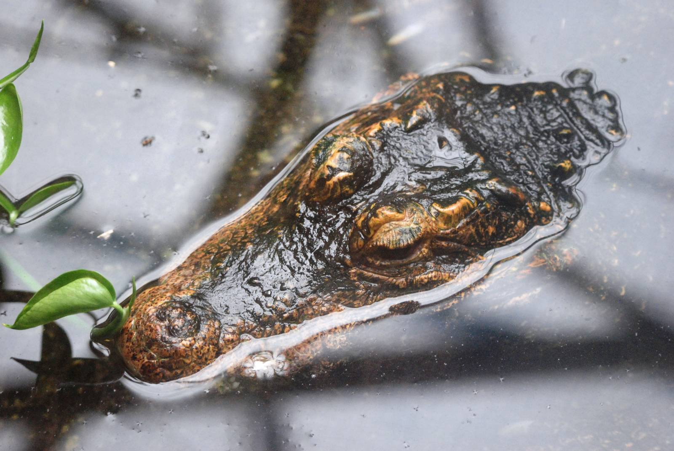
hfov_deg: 15.9
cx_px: 337
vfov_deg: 10.7
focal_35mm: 129
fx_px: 2418
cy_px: 226
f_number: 4
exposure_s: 1/250
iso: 1600
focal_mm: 86
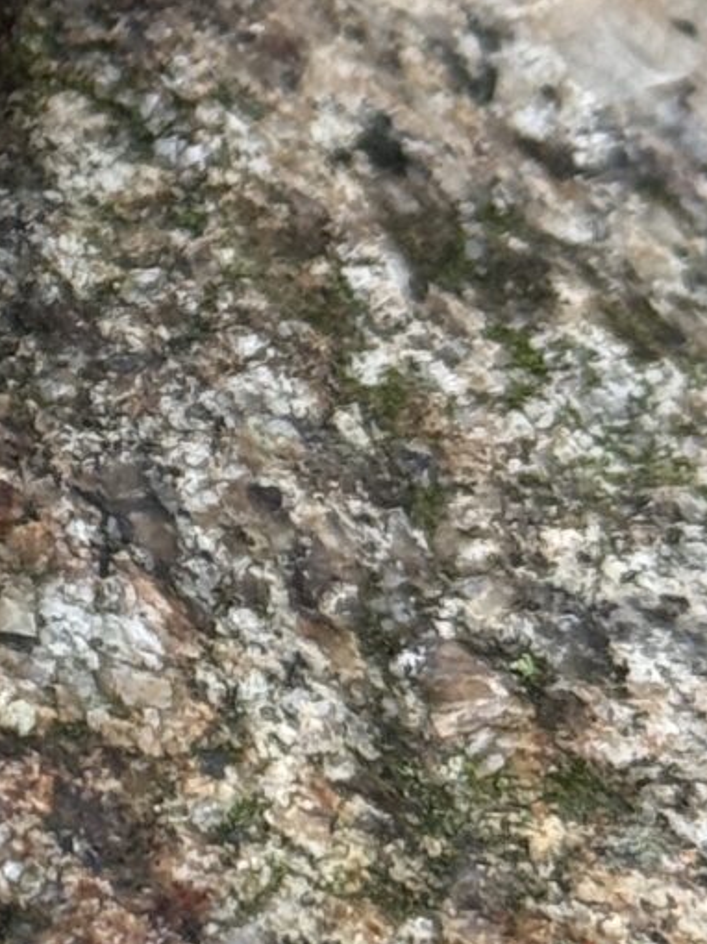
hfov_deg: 6.0
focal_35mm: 241
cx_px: -787
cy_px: -7
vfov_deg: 8.2
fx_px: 6568
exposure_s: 1/98
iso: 100
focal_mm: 6.76
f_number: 1.78
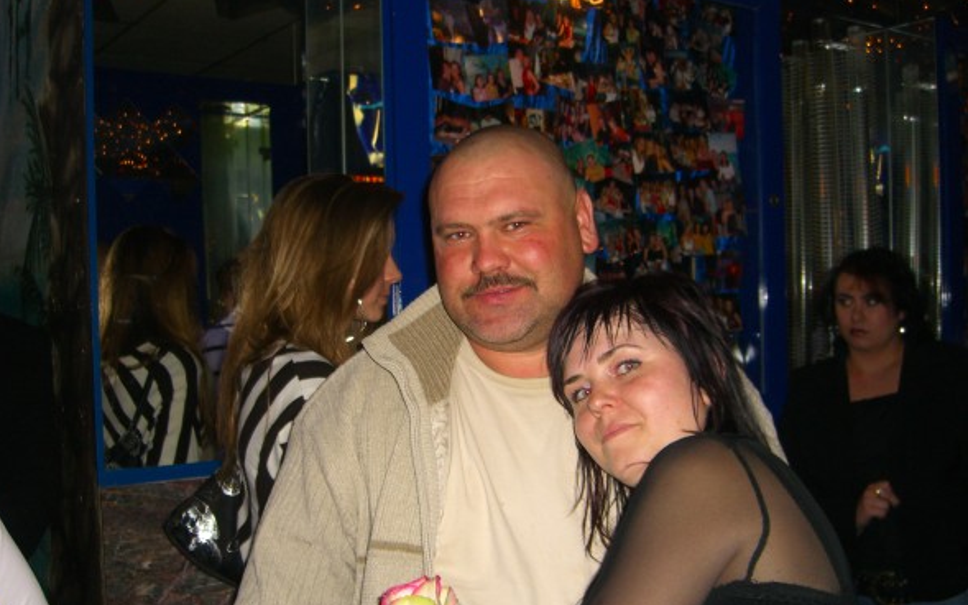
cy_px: 353
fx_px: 1082
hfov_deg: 48.2
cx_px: 478
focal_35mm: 41
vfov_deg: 31.2
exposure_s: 1/60
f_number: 2.8
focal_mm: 7.9
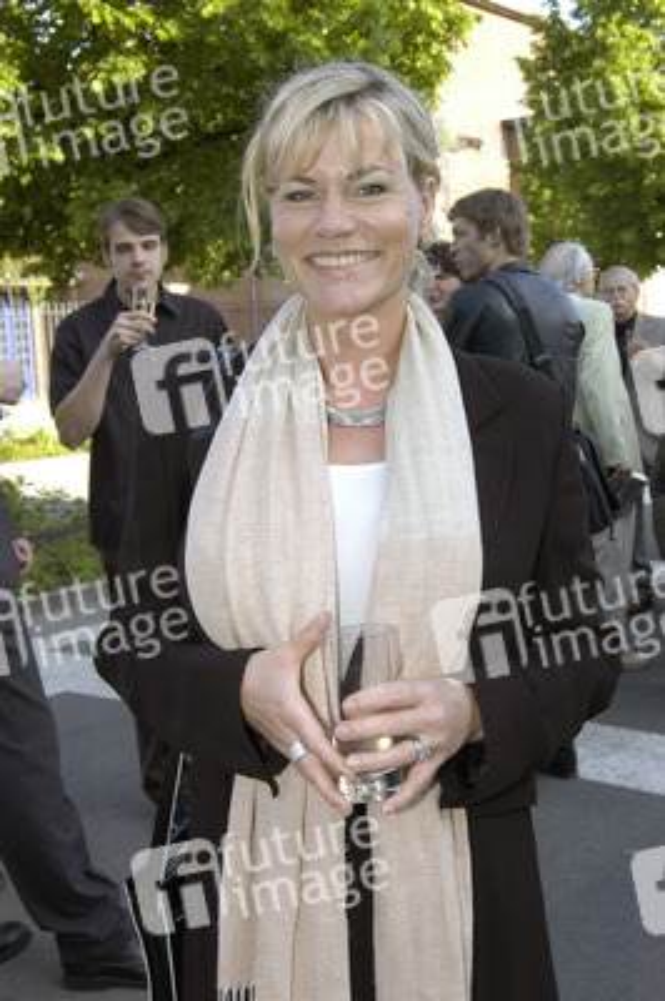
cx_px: 332
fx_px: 1249
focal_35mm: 45
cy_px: 500
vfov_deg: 43.6
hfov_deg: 29.8
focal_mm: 30
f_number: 6.3
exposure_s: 1/160
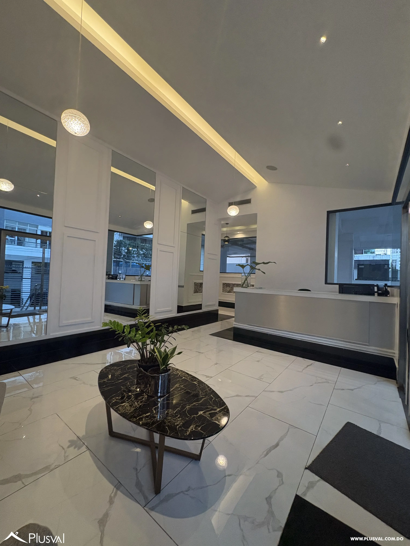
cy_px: 273
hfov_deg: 85.7
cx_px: 205
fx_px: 221
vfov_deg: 102.1
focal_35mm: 14
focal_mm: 2.22
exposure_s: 1/120
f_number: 2.2
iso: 320
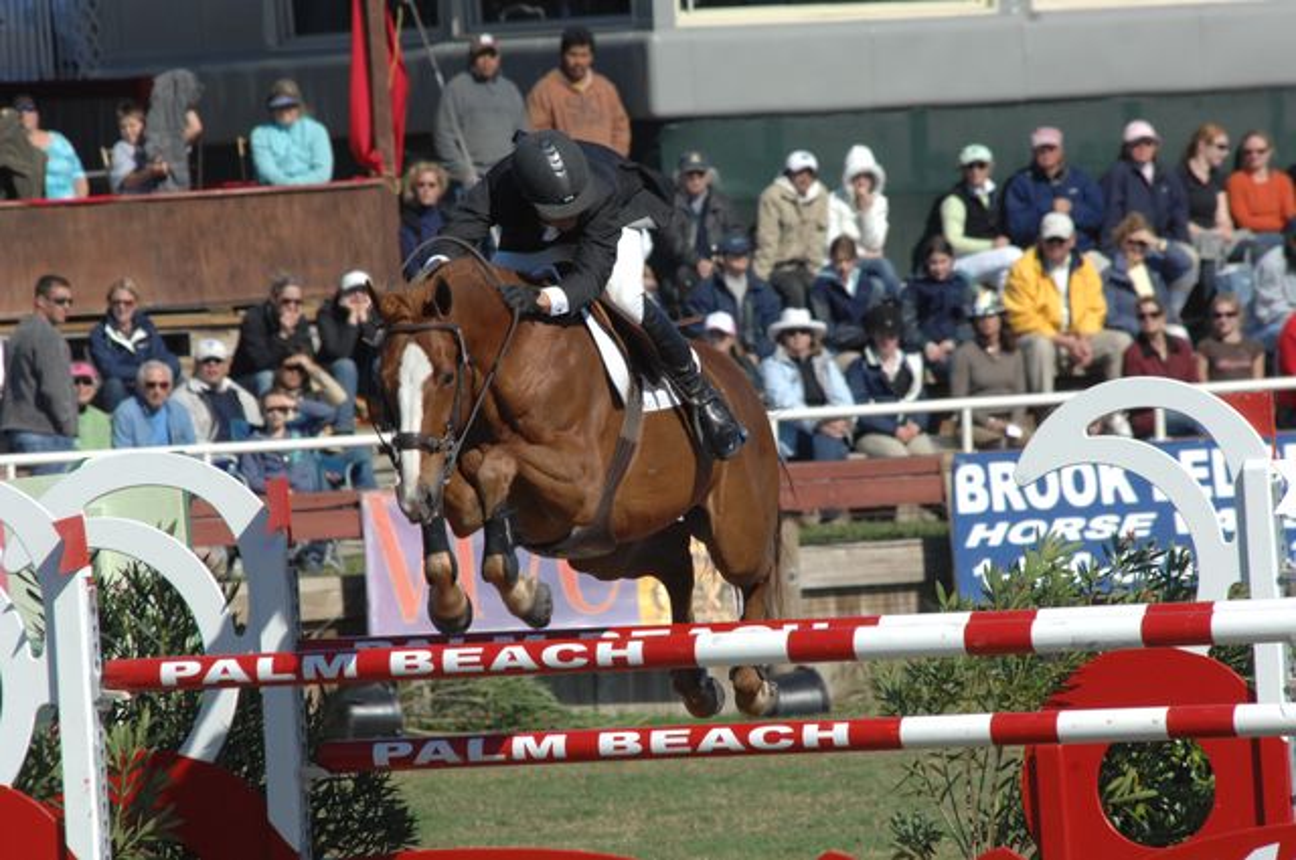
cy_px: 430
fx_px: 21572
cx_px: 648
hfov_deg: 3.4
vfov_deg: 2.3
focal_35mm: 600
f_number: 11
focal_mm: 400
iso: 400
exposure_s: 1/640
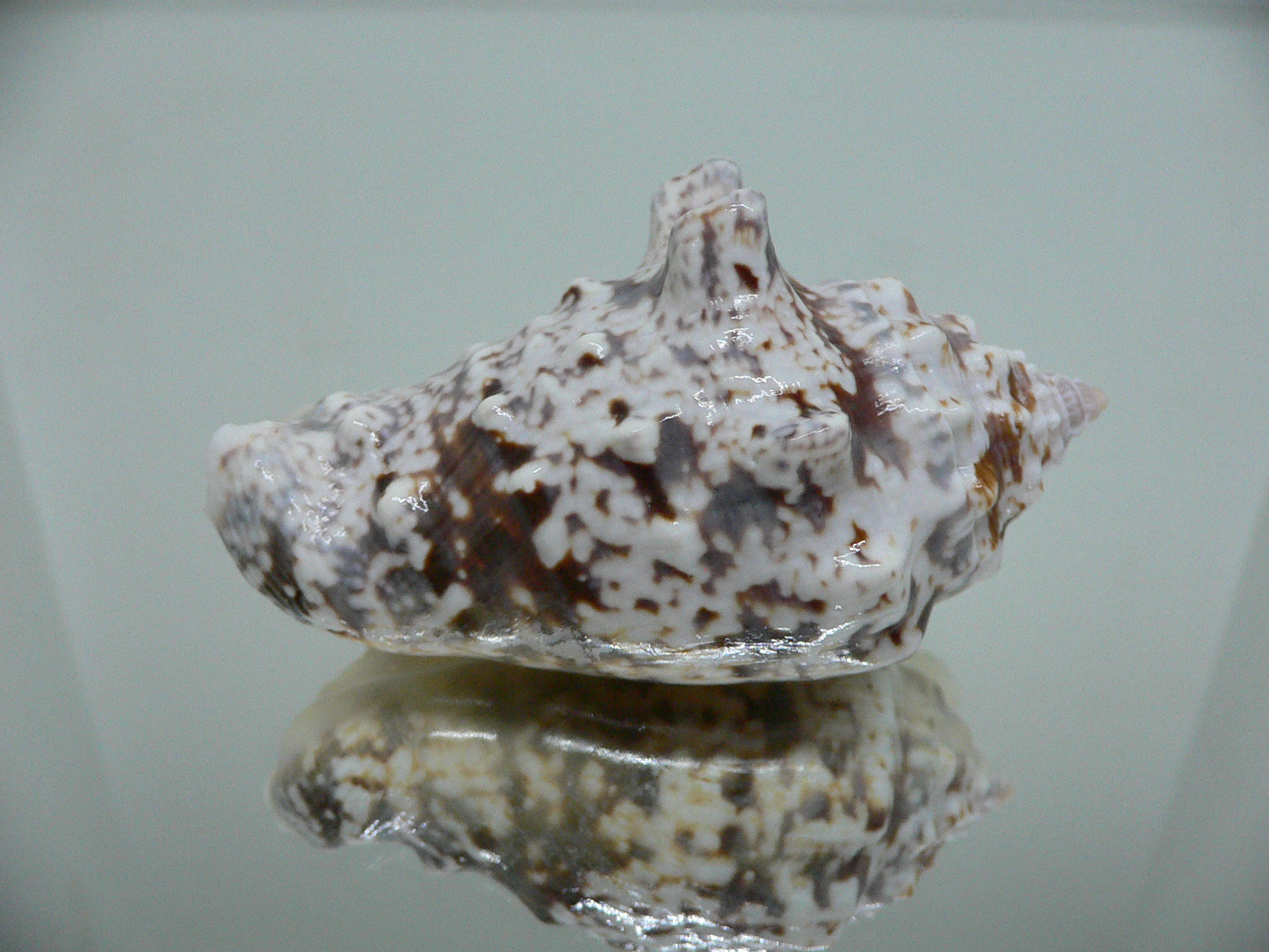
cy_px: 476
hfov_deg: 52.6
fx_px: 1283
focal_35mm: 35
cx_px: 634
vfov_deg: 40.7
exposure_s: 1/60
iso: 200
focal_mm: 4.6
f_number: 2.8
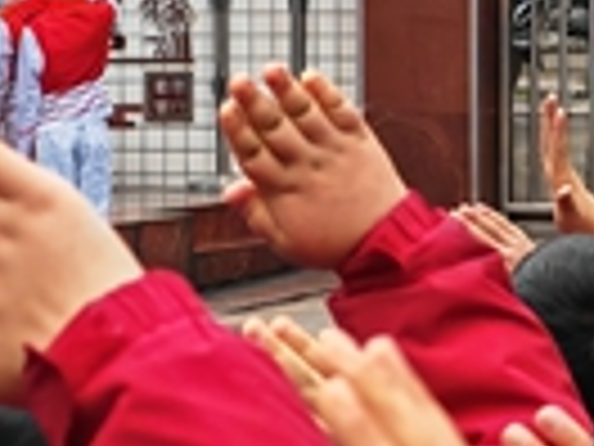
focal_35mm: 461
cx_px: -50
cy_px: -333
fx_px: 7911
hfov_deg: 4.3
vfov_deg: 3.2
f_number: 3
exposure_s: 1/100
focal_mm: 14.92
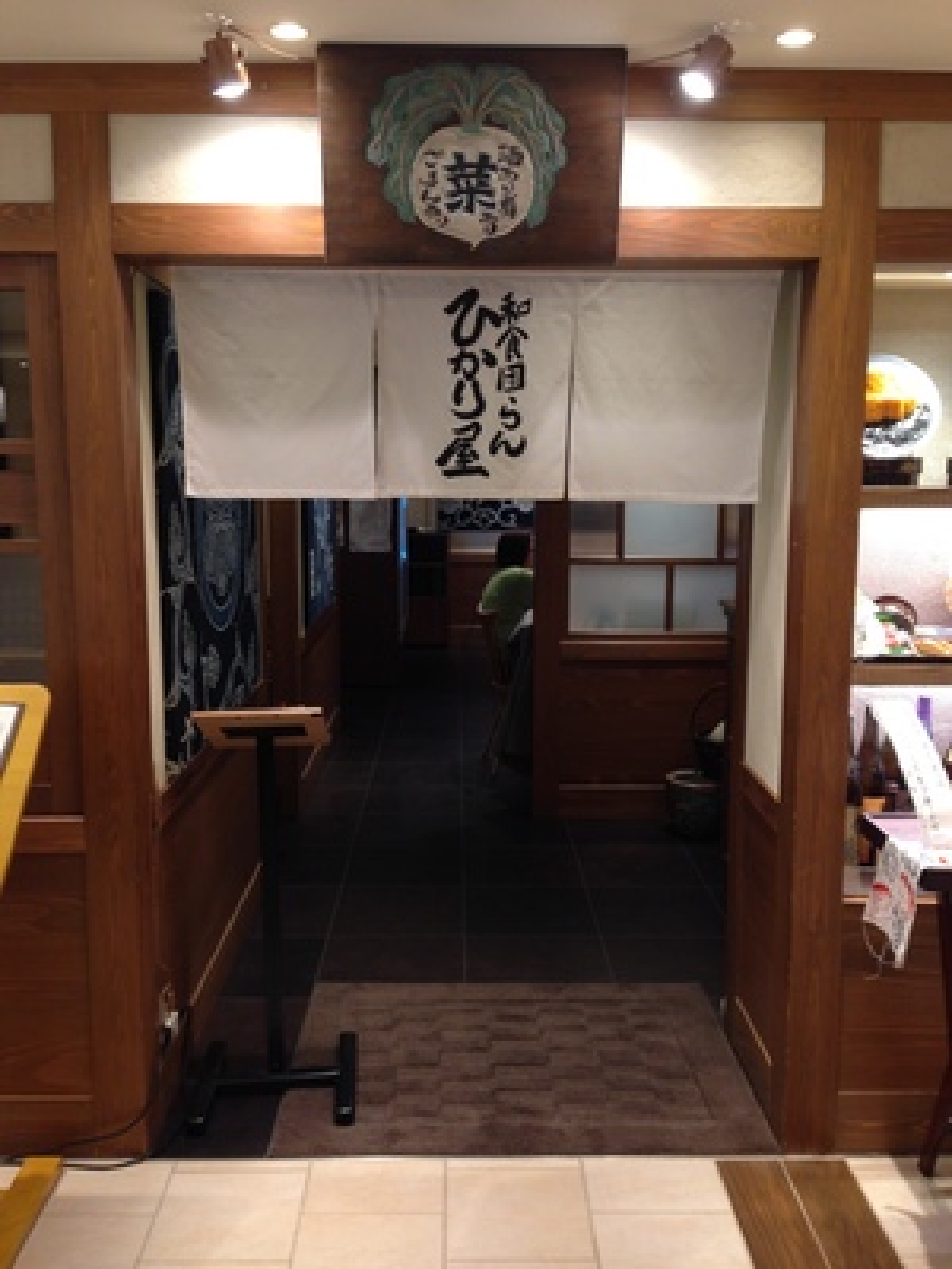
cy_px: 634
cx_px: 476
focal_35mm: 33
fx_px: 1210
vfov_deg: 55.4
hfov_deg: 42.9
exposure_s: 1/20
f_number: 2.4
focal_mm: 4.12
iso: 64
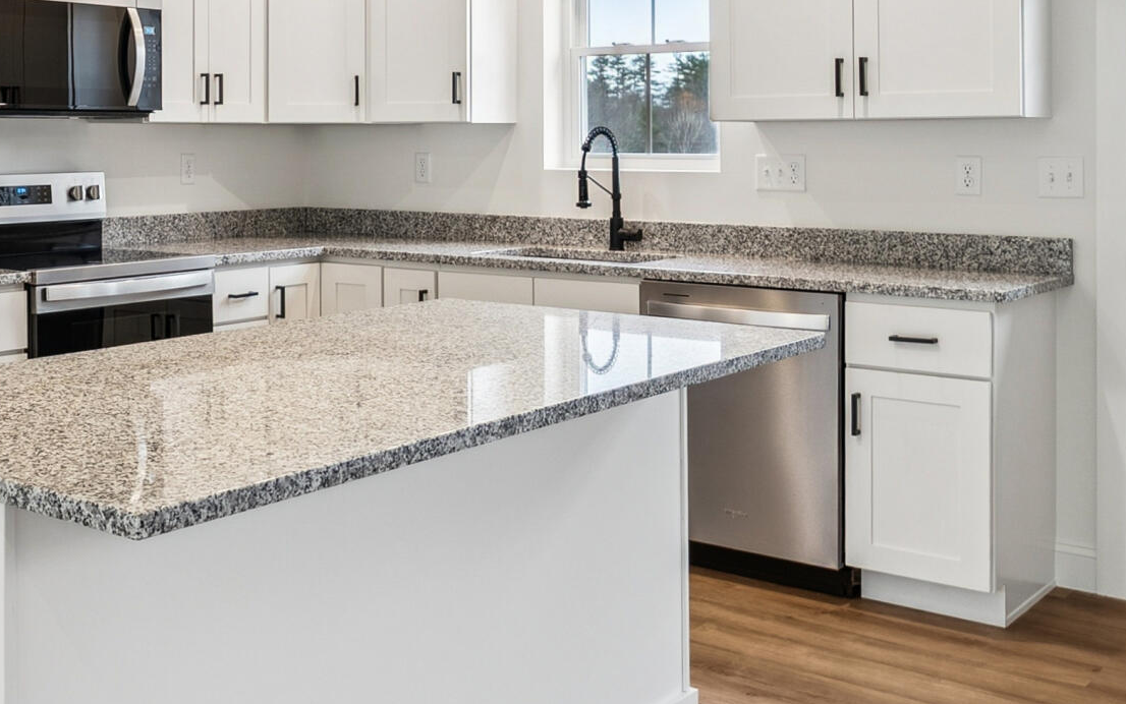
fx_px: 1443
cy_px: 114
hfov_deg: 40.9
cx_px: 233
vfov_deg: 26.8
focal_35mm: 47
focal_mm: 17
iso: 320
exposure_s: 1/40
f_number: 4
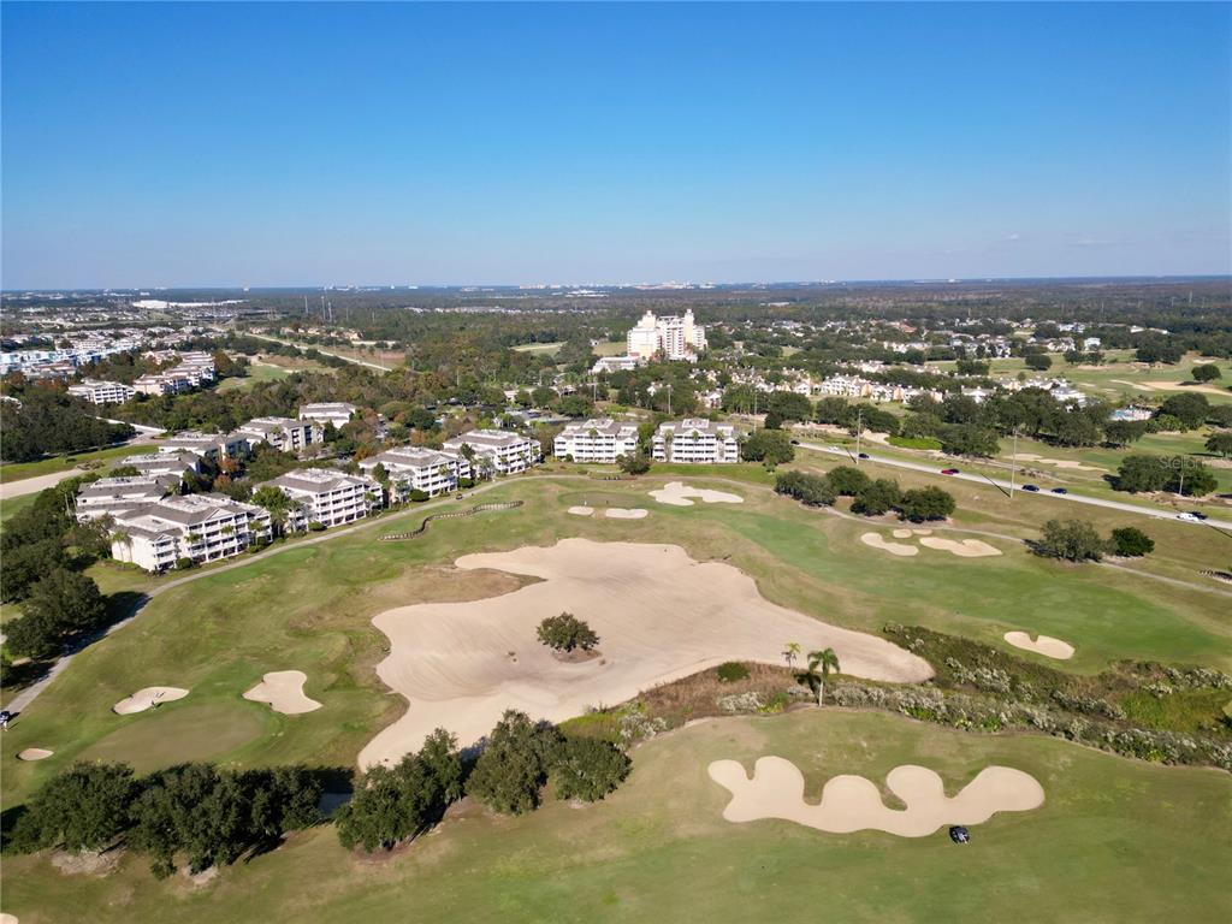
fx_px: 854
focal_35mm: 24
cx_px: 616
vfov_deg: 56.8
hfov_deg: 71.6
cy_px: 462
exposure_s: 1/350
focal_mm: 6.72
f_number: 1.7
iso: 110
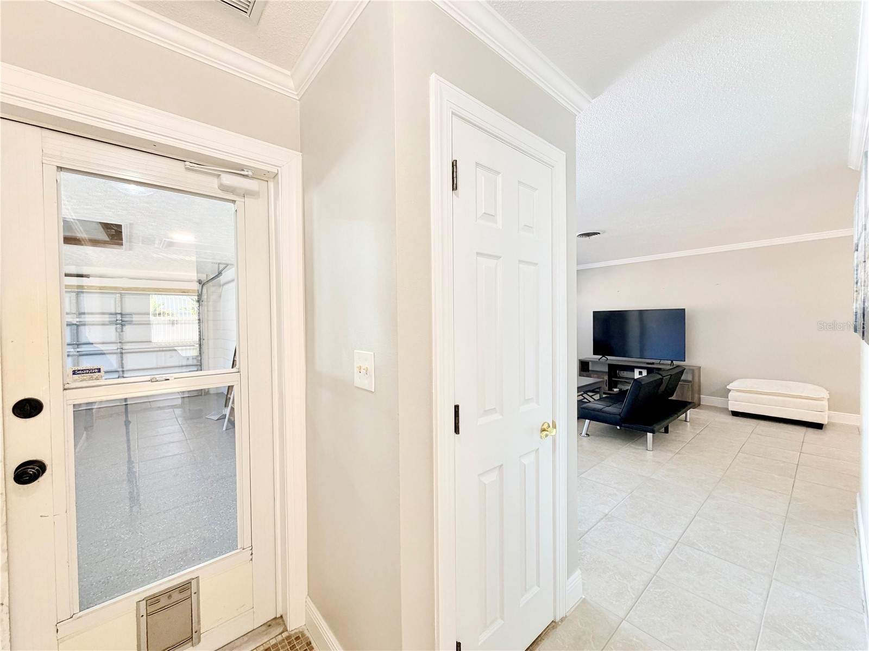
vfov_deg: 85.7
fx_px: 351
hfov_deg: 102.1
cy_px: 326
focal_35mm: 14
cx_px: 434
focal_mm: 2.22
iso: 160
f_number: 2.2
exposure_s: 1/60
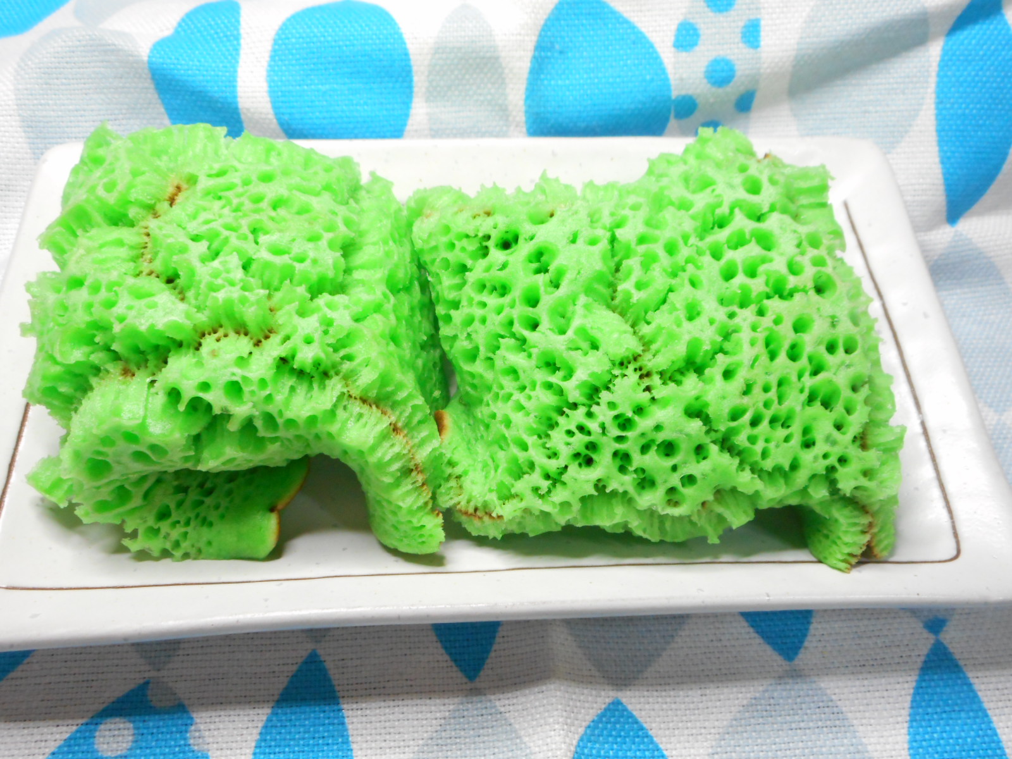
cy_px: 380
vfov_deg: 41.8
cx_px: 506
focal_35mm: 34
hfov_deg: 54.0
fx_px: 994
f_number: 4.2
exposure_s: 1/30
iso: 320
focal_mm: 6
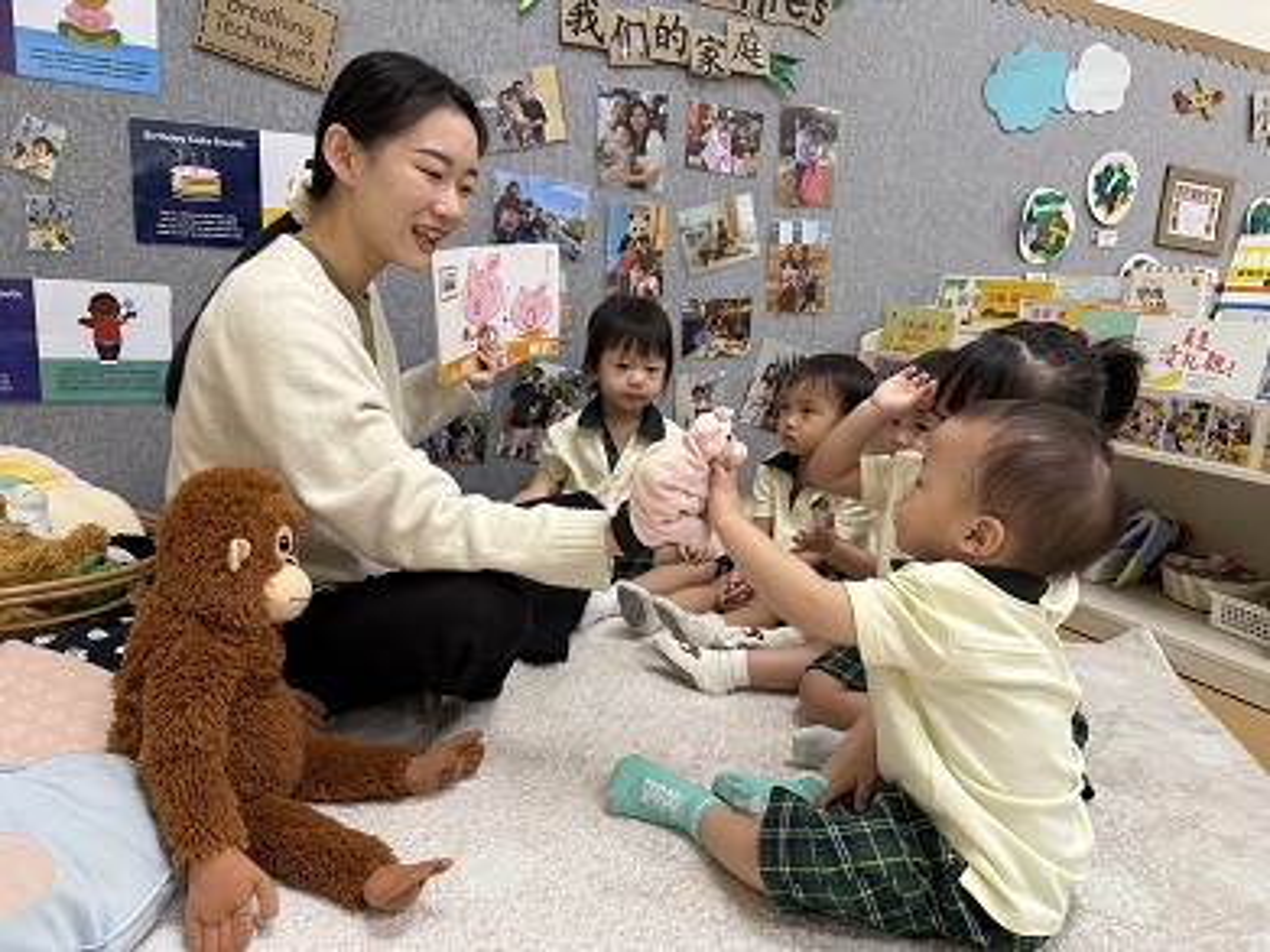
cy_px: 476
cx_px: 635
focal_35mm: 24
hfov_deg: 71.6
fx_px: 880
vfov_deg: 56.8
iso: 160
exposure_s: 1/50
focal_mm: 6.76
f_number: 1.78
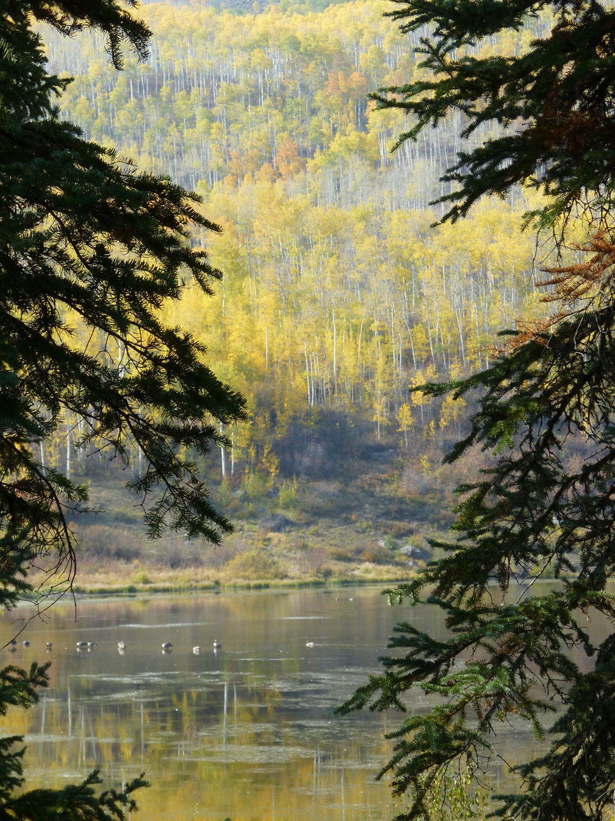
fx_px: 2298
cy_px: 410
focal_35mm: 97
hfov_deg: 15.2
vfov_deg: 20.2
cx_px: 308
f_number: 5.2
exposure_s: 1/100
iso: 80
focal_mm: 17.5
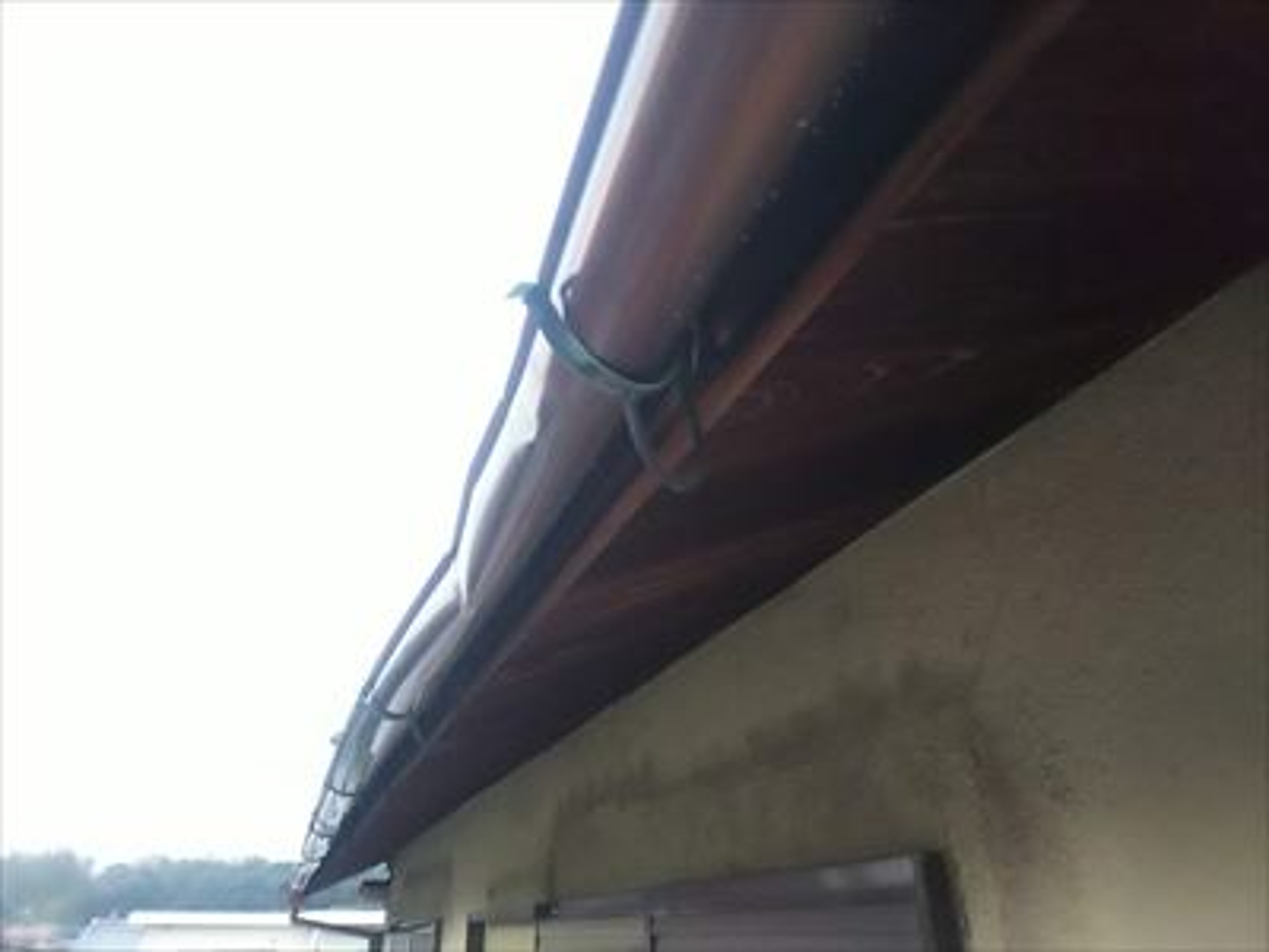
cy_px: 476
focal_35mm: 22
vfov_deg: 61.1
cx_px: 634
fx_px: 807
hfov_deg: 76.4
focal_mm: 3.4
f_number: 1.94
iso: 400
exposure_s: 1/20
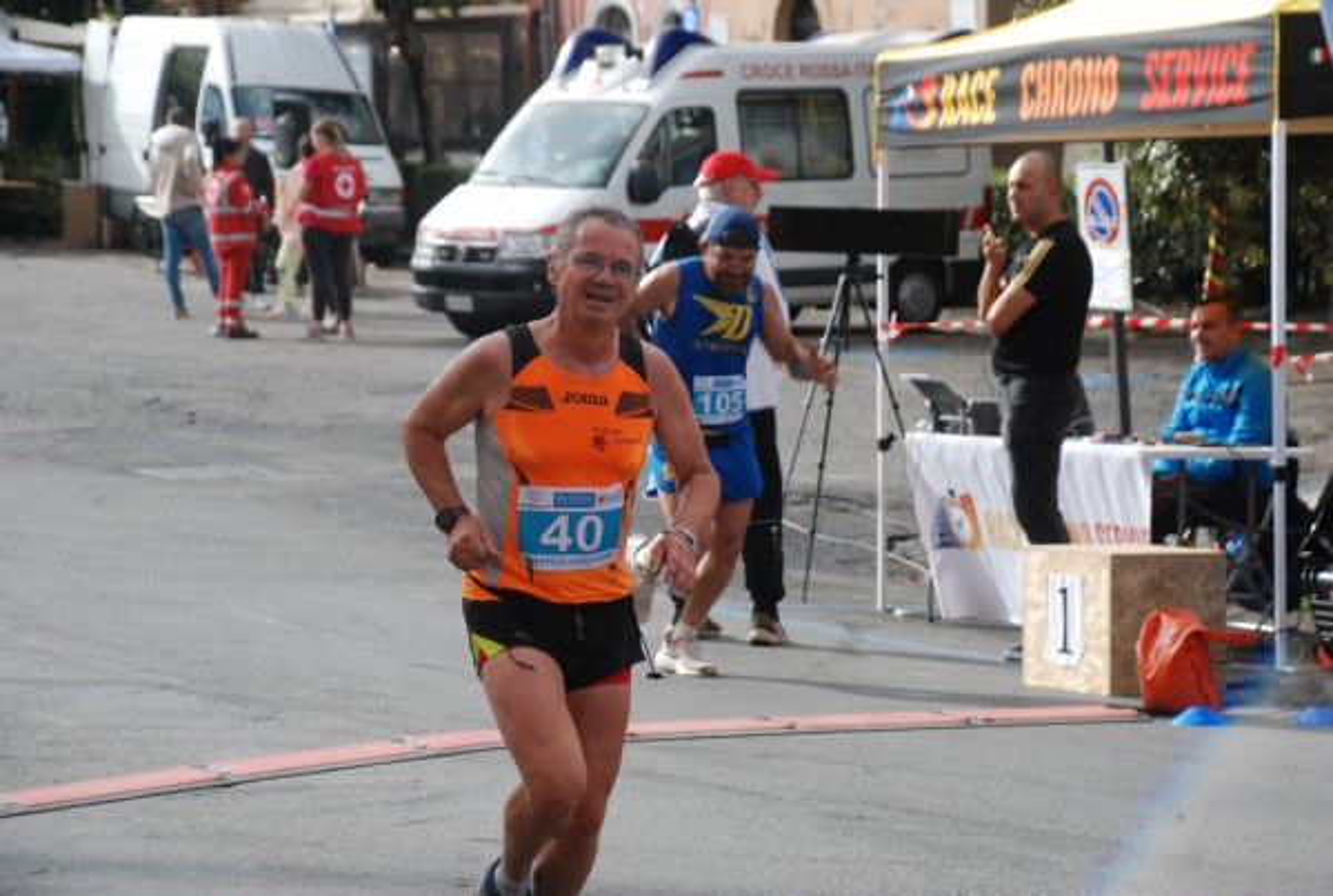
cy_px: 448
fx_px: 4453
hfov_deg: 17.0
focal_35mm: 120
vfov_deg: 11.5
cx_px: 666
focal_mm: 80
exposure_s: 1/1250
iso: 1000
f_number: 5.6
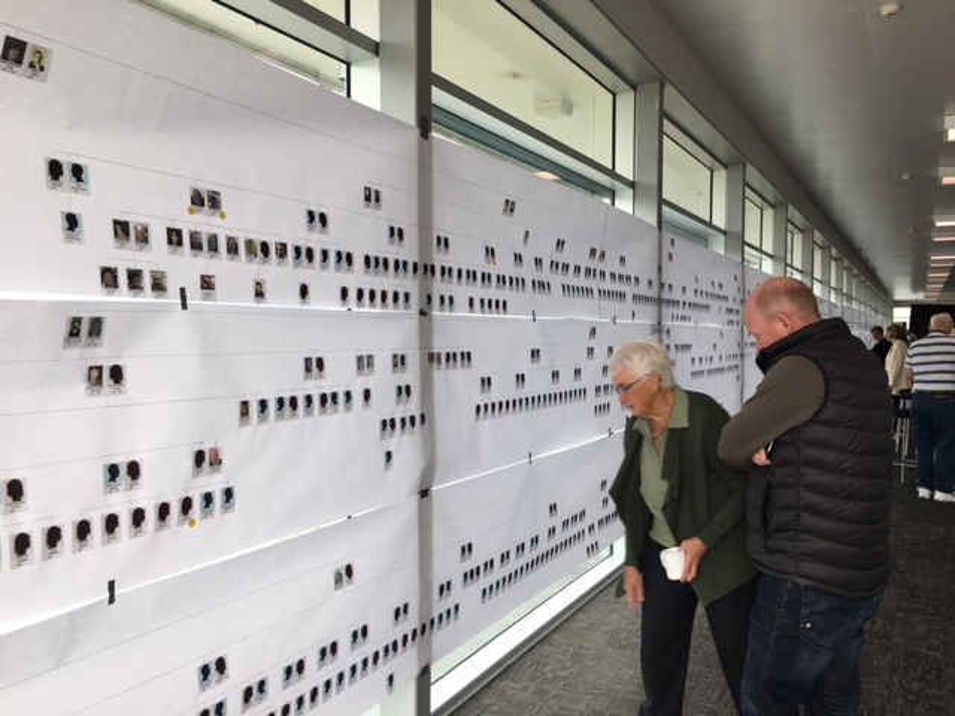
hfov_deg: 61.7
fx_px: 800
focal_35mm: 29
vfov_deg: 48.2
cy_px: 358
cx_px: 478
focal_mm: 4.15
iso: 25
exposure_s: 1/100
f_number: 2.2
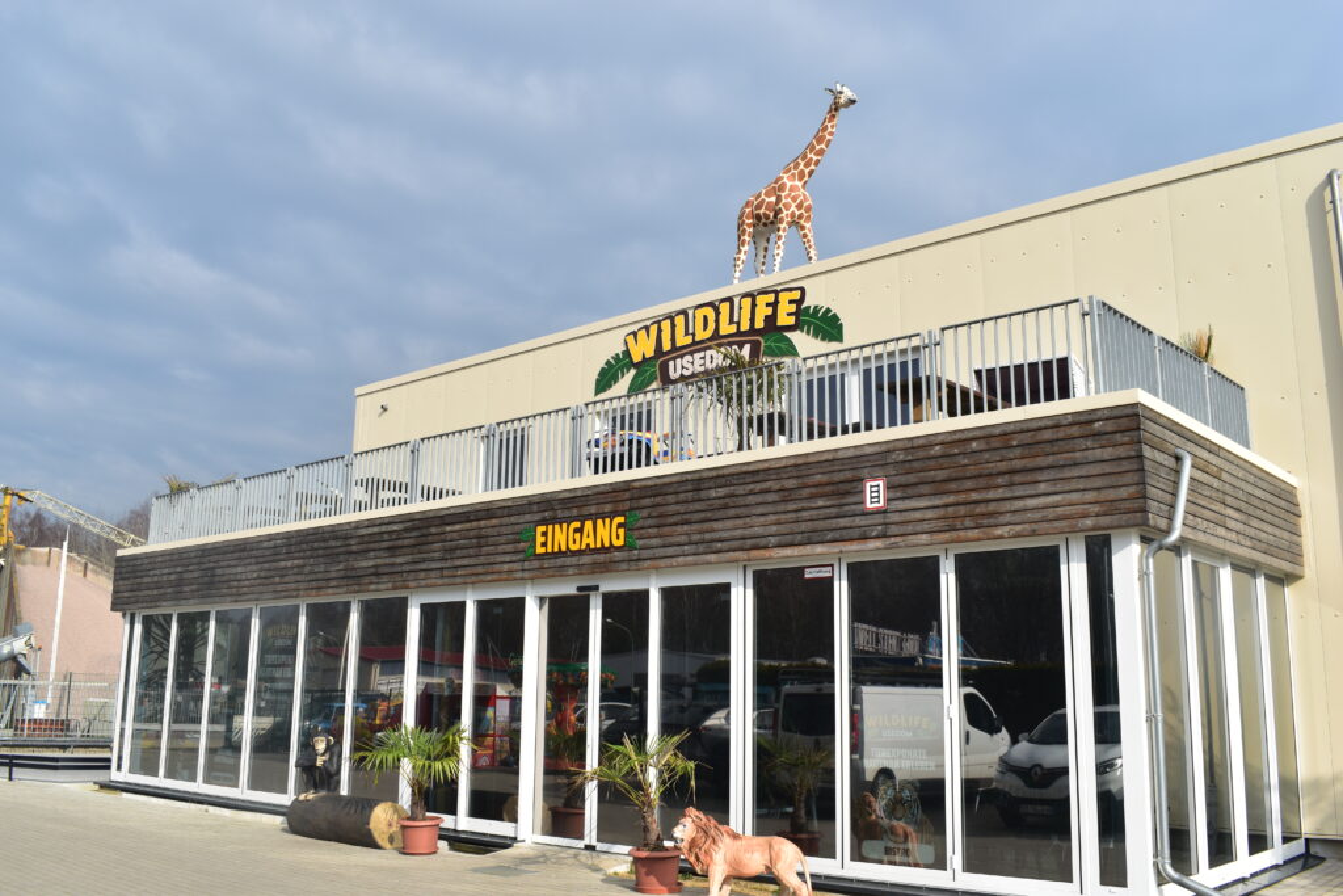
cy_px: 448
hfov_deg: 59.5
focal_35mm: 32
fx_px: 1175
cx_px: 672
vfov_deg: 41.7
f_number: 10
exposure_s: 1/200
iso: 100
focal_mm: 21
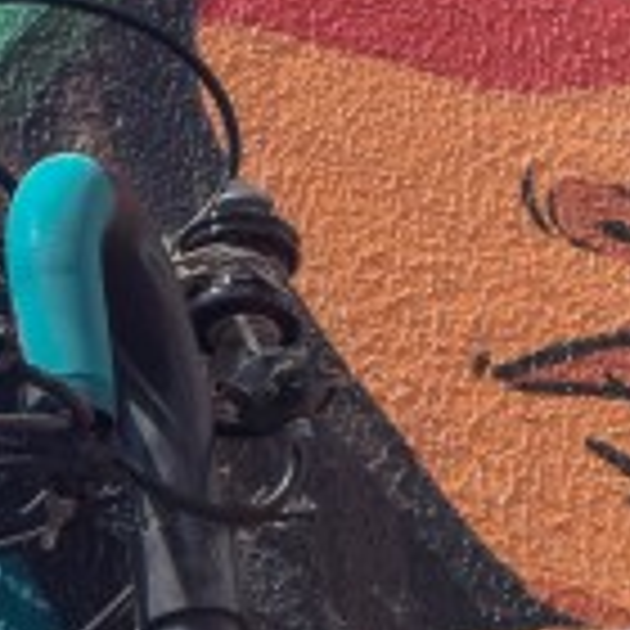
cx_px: -454
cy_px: -104
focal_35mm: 541
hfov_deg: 3.2
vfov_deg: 3.2
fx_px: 11145
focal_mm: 55
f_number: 7.1
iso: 400
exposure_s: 1/1600
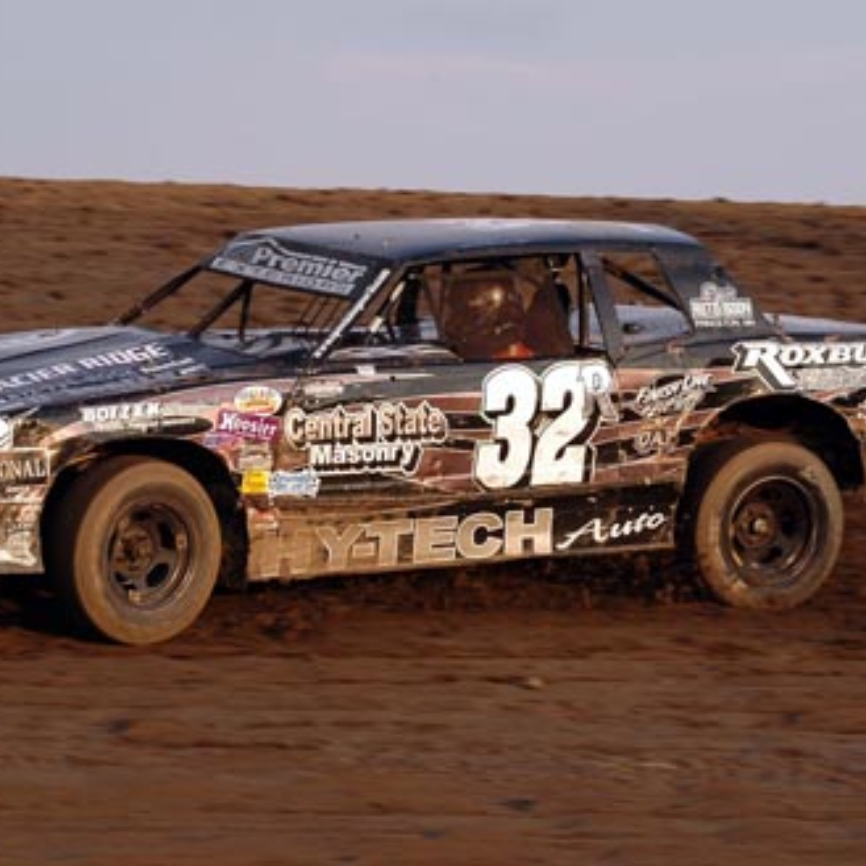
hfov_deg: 8.1
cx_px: 366
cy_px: 434
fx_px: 6142
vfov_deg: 8.1
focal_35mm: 217
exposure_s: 1/500
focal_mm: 112
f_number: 5
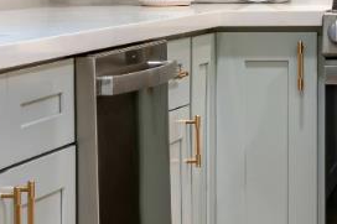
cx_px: 632
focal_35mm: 204
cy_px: -78
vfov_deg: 6.7
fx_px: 1908
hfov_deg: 9.5
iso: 320
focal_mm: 37
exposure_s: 1
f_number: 16
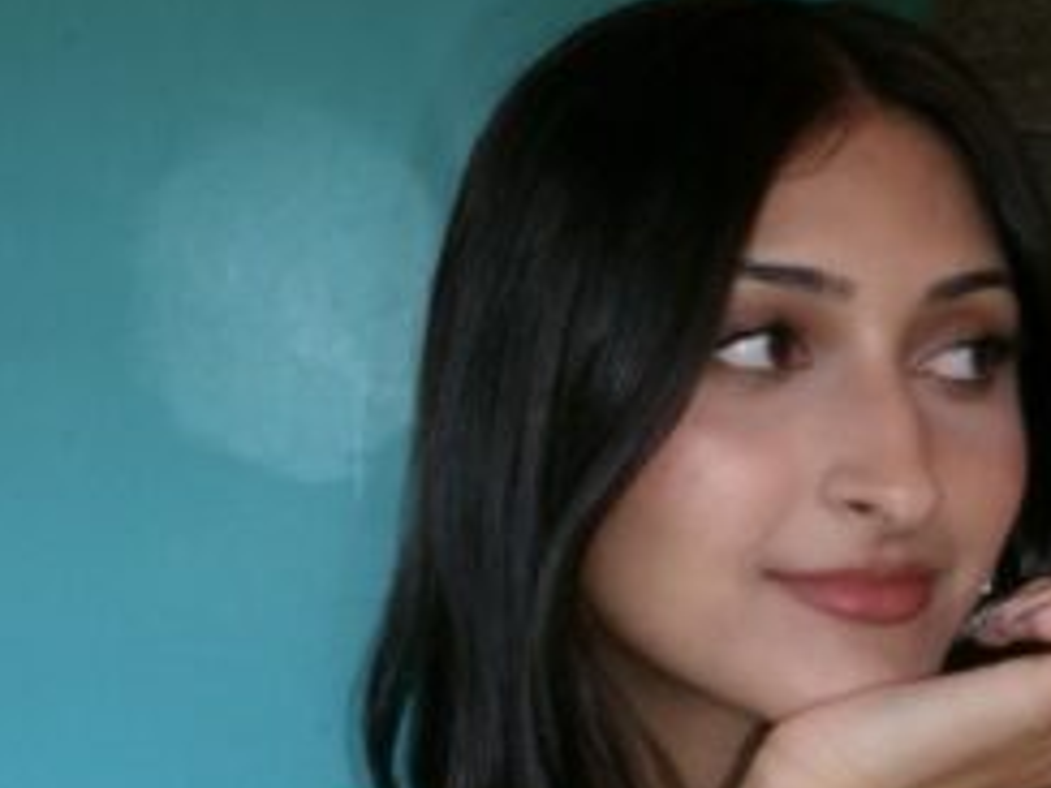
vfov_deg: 21.1
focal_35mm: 69
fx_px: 2095
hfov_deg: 28.0
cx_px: 683
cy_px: 620
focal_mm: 5.1
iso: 200
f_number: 3.9
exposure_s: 1/34
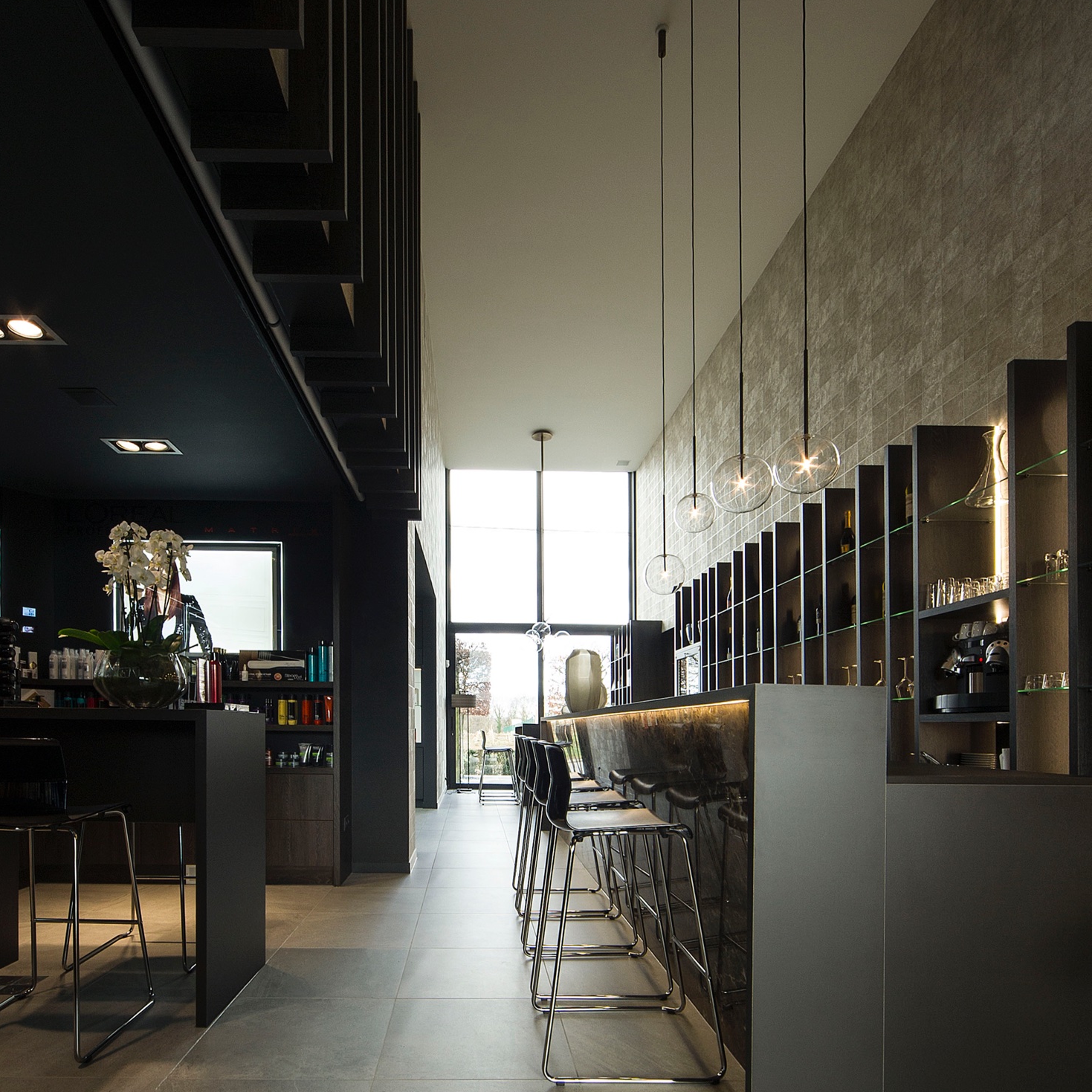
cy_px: 700
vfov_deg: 85.3
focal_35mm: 16
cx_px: 545
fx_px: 571
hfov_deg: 87.4
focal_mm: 12
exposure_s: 1/6
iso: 400
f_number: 16
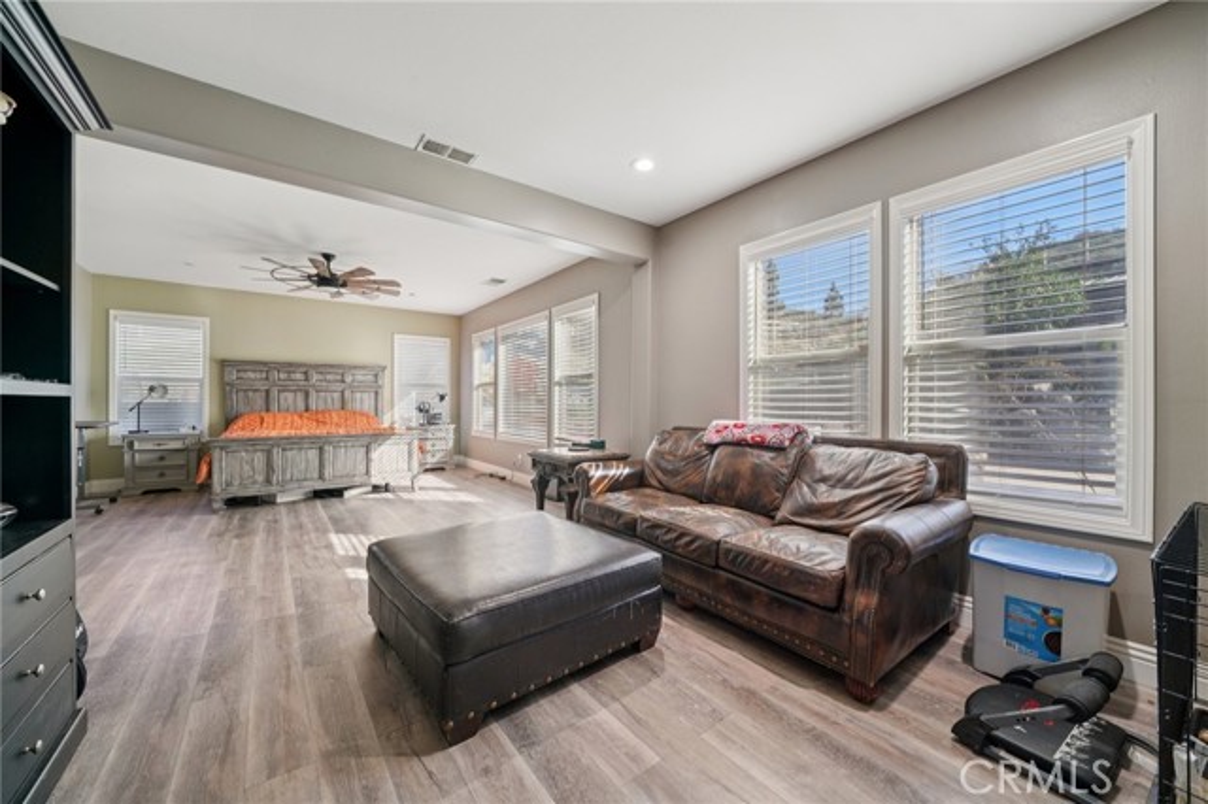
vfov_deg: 85.4
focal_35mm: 13
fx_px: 436
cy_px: 402
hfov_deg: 108.4
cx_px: 604
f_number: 8
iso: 400
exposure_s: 1/20
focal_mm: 13
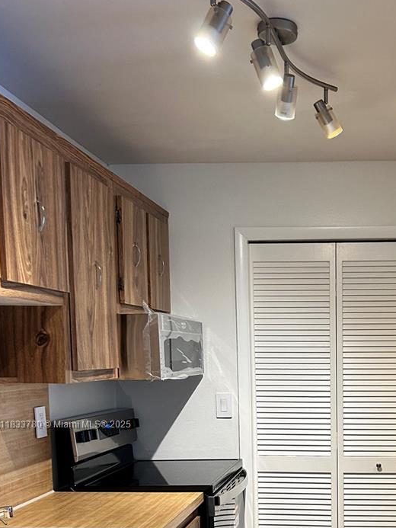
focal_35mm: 45
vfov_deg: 40.3
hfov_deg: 31.1
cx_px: 334
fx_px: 686
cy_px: 425
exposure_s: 1/60
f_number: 1.5
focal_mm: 5.7
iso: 160
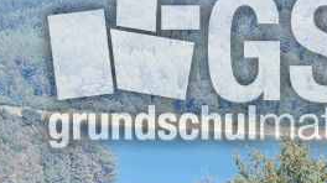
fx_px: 2270
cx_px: 260
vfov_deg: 4.6
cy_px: 68
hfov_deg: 8.2
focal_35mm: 262
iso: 400
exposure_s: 1/160
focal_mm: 86
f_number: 9
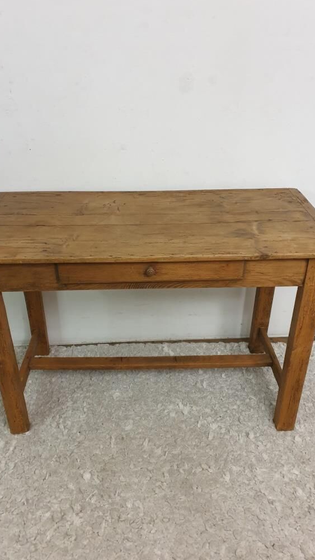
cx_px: 148
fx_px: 430
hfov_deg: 40.2
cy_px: 283
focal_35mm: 29
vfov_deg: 66.1
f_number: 1.5
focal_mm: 4.3
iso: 400
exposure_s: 1/50
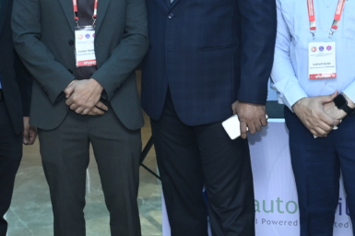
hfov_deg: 28.5
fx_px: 700
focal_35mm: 71
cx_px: 170
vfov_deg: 19.1
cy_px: 84
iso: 1000
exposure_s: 1/160
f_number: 4.5
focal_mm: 24
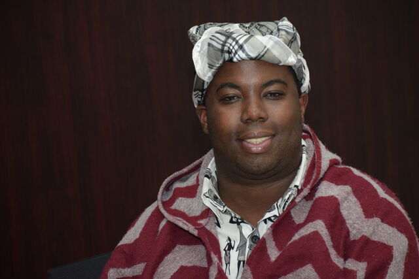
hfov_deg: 11.2
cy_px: 140
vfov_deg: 7.5
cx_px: 210
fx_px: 2130
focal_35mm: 183
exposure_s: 1/125
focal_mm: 122
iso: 800
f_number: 5.6
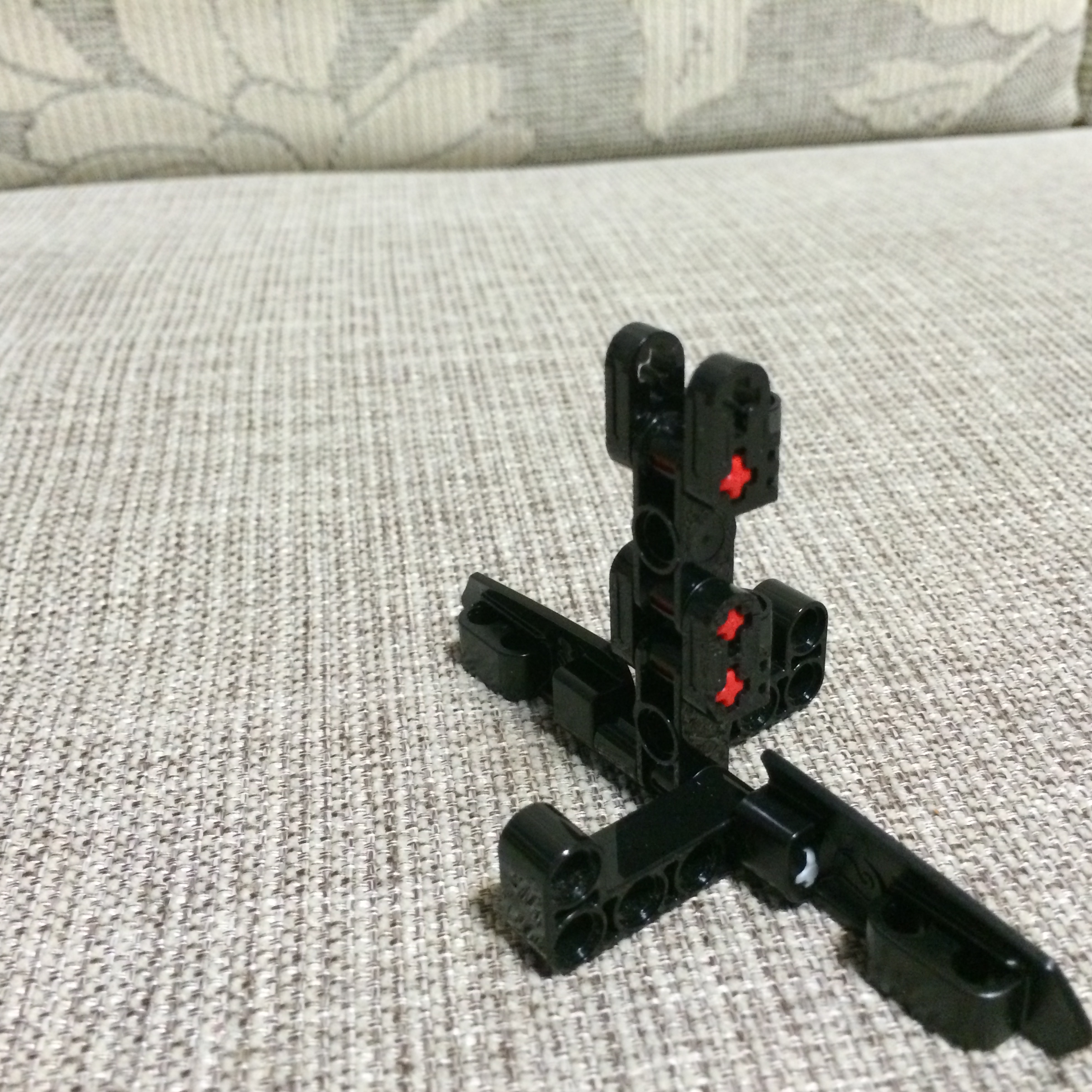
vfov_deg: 46.0
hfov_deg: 46.0
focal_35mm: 36
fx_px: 1285
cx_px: 591
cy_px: 555
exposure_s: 1/17
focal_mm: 4.12
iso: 400
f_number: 2.2
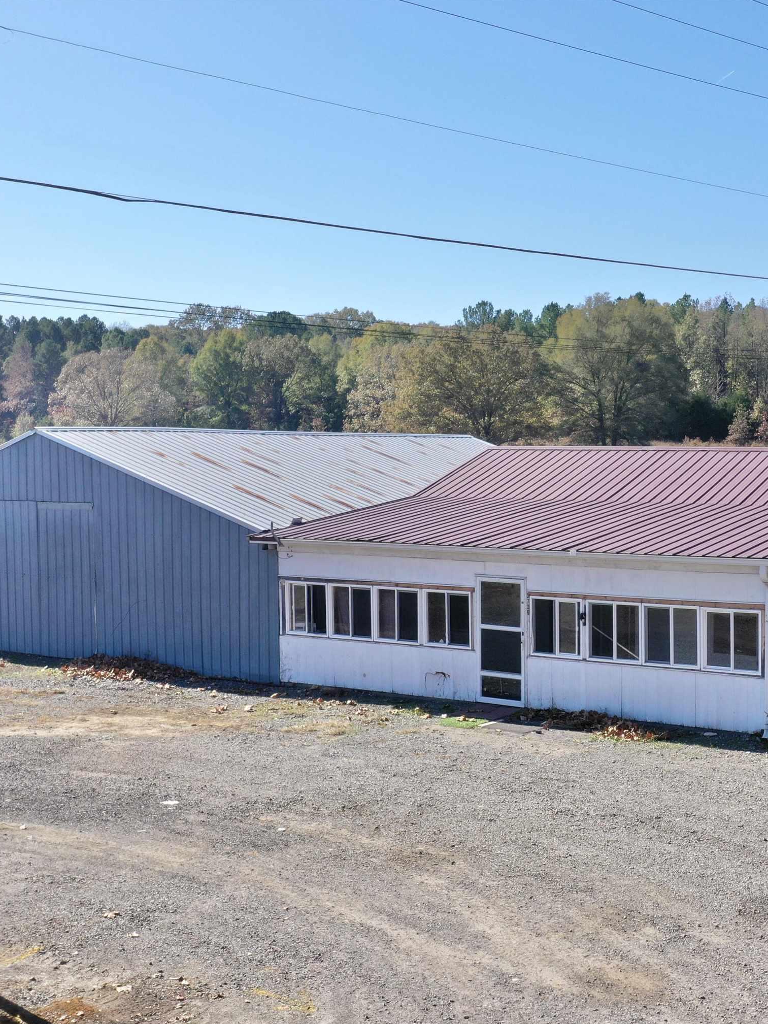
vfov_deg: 45.8
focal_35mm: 41
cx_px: 573
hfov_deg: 34.4
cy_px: 517
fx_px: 1213
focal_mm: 10.26
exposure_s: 1/320
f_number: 6.3
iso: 100
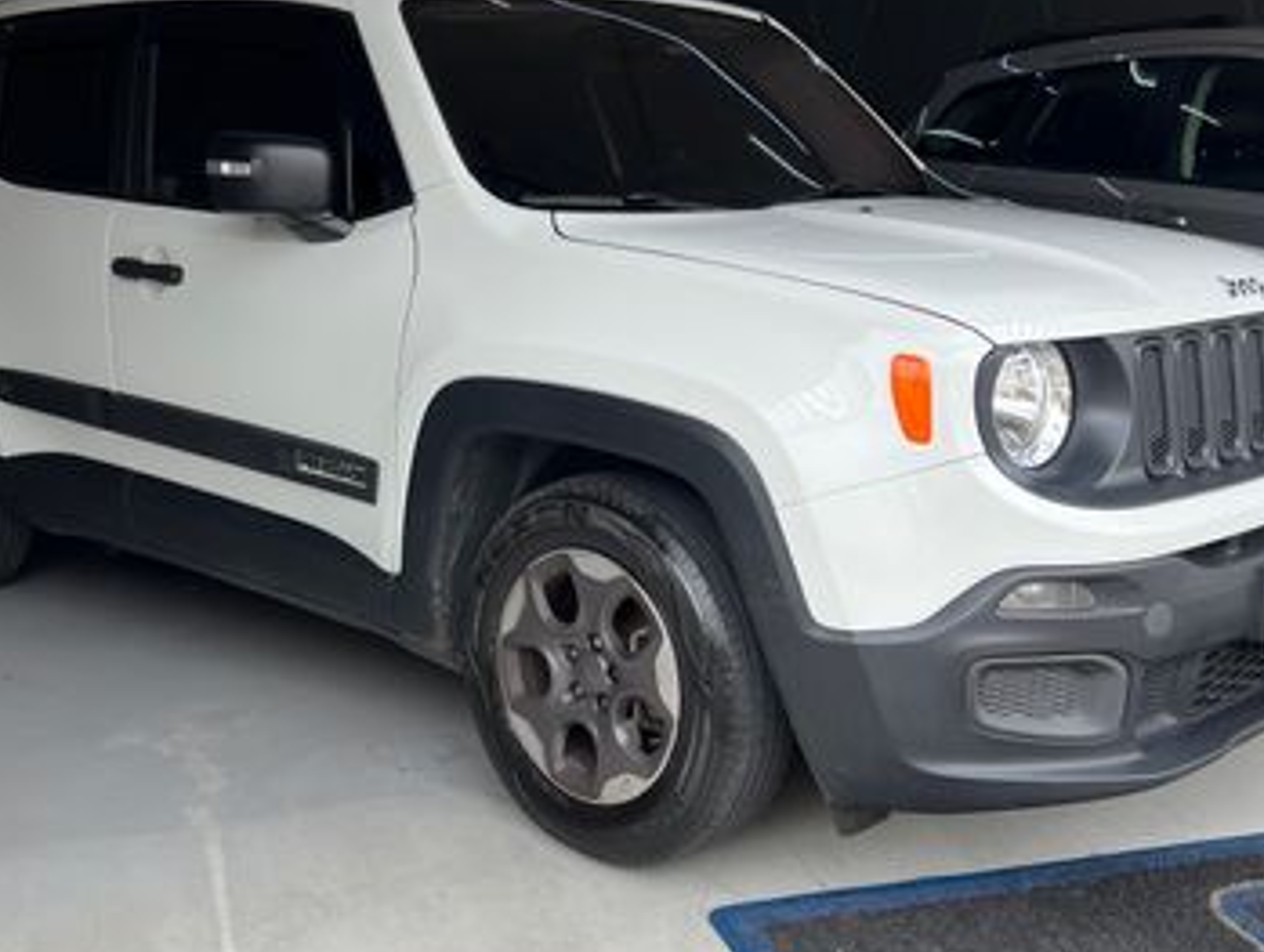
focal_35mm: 35
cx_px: 608
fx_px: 1280
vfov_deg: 40.8
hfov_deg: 52.5
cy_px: 424
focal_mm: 5.7
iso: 50
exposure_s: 1/949
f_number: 1.5
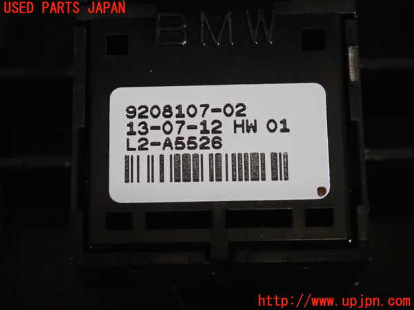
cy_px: 155
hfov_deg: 19.6
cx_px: 207
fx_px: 1196
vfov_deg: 14.8
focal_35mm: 100
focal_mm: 18
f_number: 4.9
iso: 2000
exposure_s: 1/125
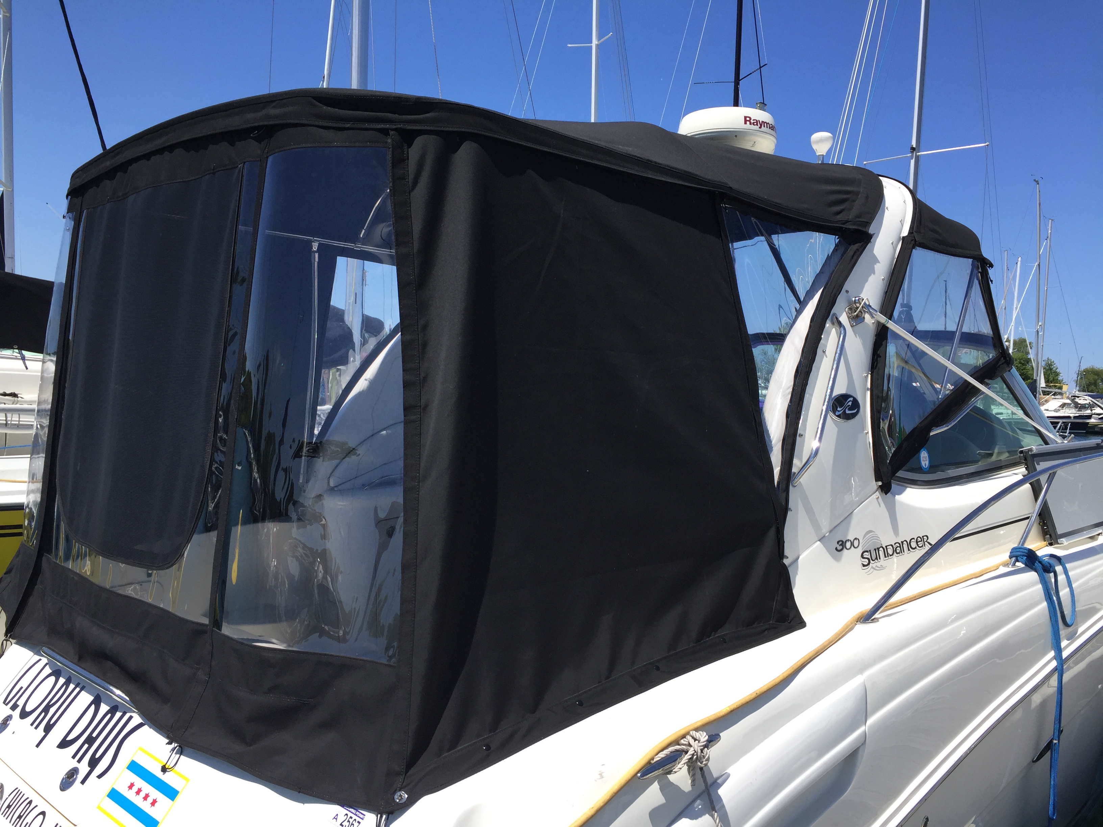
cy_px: 414
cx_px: 552
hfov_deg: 61.7
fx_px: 924
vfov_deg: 48.2
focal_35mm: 29
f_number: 2.2
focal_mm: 4.15
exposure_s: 1/1647
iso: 32
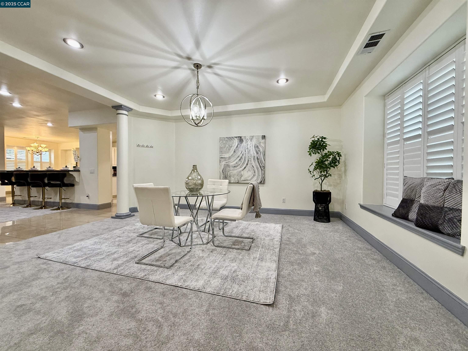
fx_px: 189
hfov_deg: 102.1
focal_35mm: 14
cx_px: 234
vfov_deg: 85.7
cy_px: 176
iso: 200
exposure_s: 1/120
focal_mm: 2.22
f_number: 2.2
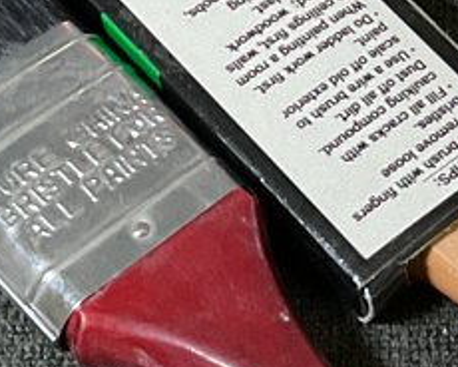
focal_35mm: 186
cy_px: -69
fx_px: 2521
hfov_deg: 10.1
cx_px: 650
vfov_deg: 8.2
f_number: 1.8
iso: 125
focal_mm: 3
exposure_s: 1/60
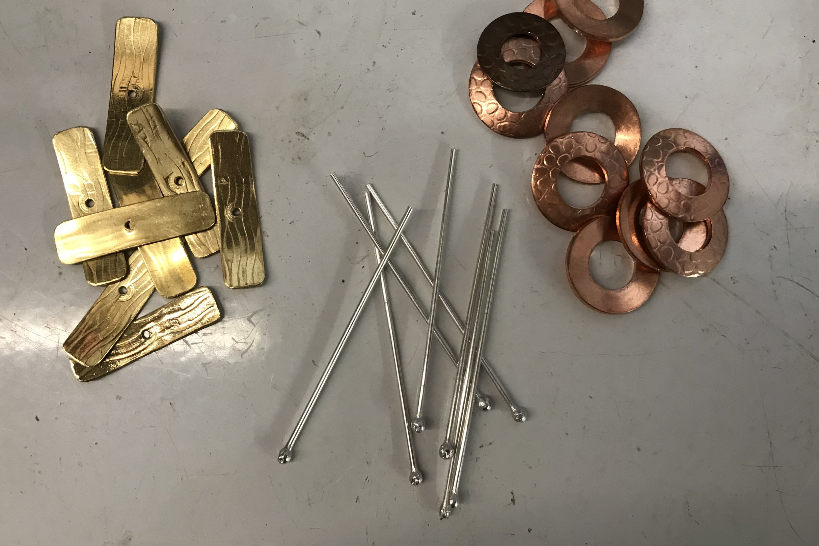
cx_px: 404
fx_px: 682
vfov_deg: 43.6
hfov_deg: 61.9
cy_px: 274
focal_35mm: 30
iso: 40
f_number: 1.8
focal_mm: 3.99
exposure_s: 1/30
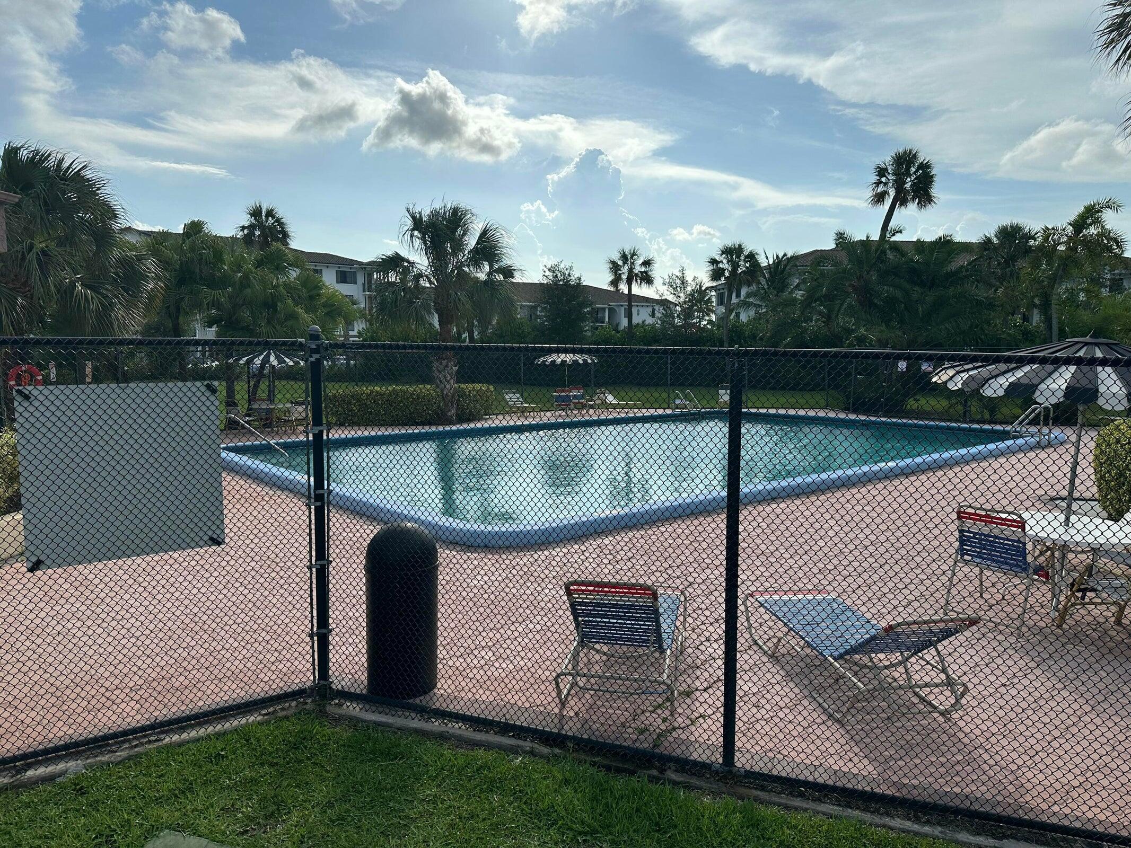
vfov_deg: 56.8
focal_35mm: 24
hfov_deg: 71.6
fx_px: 784
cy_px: 424
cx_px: 566
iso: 80
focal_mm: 6.86
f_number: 1.78
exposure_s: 1/9709
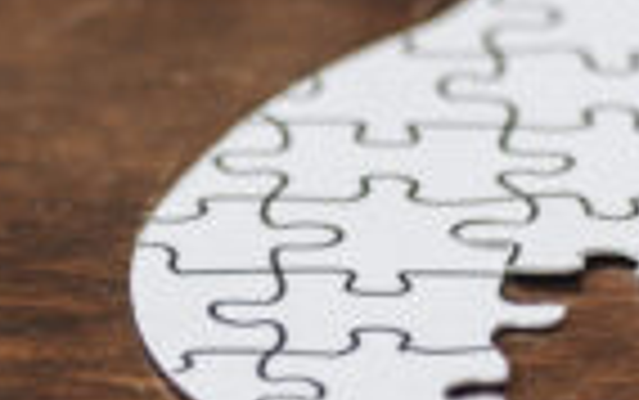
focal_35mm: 770
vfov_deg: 1.7
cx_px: 900
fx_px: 13420
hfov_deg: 2.7
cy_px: -676
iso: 100
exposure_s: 1/200
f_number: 3.2
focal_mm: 105
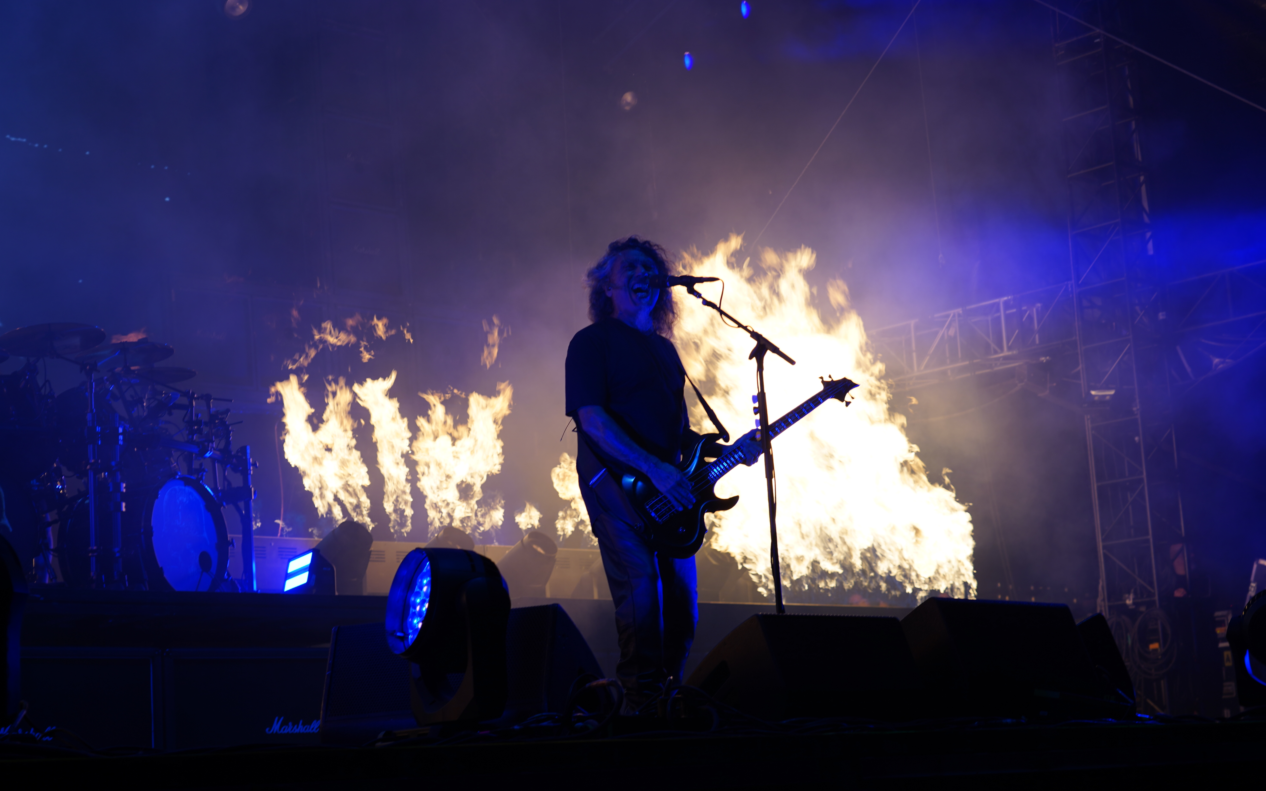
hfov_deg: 34.0
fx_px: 2070
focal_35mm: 60
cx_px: 638
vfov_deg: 21.6
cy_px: 425
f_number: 5
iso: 100
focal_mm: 58
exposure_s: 1/100
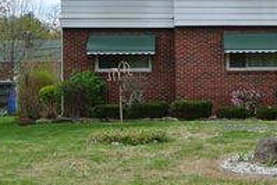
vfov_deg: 15.5
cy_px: 60
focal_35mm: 88
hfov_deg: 22.6
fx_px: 678
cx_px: 238
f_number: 4.5
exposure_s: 1/640
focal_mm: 13.1
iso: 100
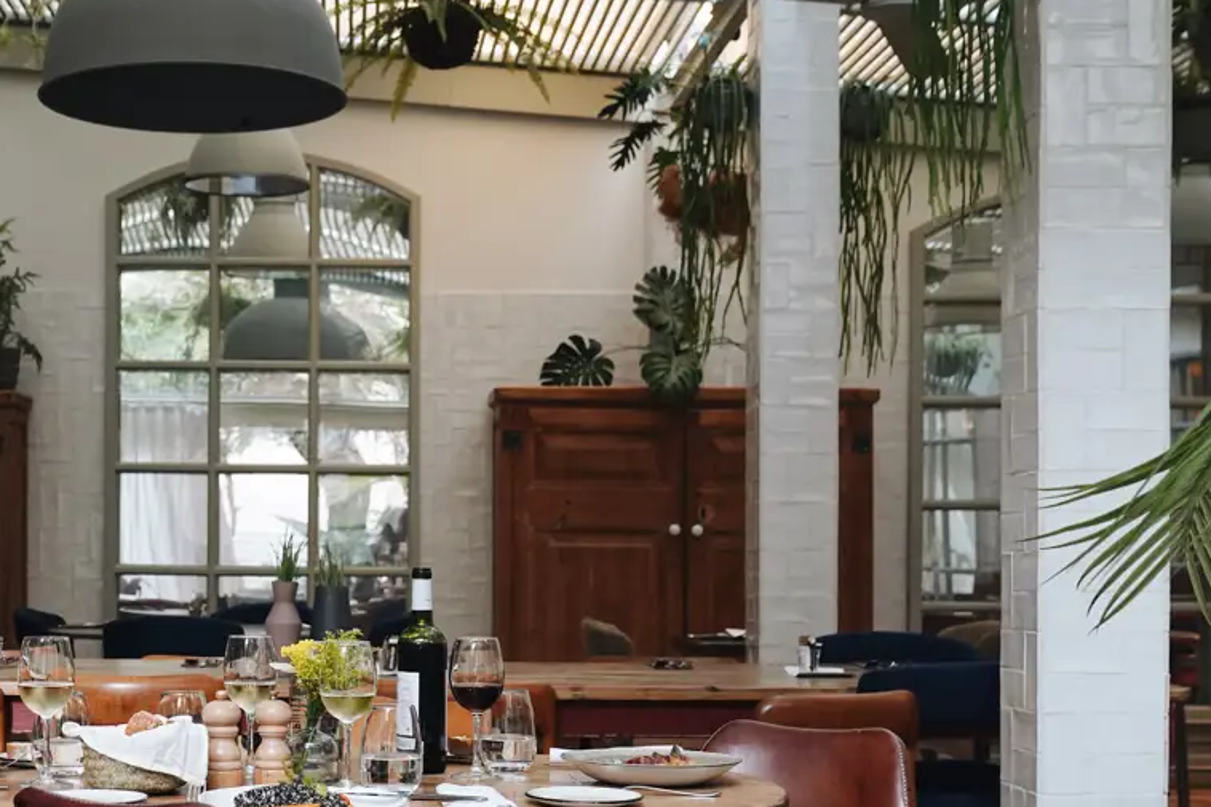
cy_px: 586
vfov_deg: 23.6
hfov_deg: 34.2
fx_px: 1917
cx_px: 275
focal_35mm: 57
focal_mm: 36
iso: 2500
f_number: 5.6
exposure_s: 1/20
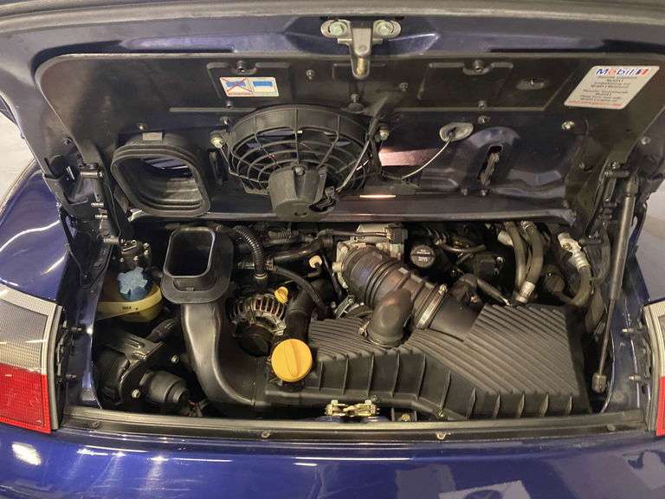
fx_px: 499
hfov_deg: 67.3
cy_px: 250
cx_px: 332
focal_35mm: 26
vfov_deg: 53.1
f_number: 1.8
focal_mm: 4.25
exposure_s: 1/25
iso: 640
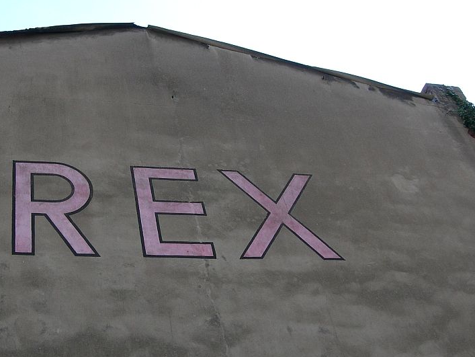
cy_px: 213
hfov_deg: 34.7
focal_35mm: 55
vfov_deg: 26.5
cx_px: 167
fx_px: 755
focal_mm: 7.8
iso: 50
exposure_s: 1/194
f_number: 4.8
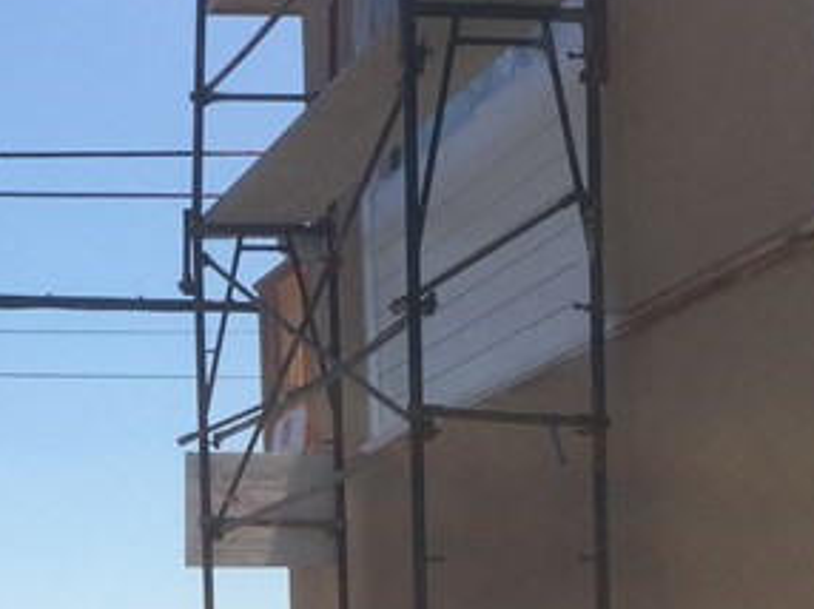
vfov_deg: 13.8
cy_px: 729
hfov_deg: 18.6
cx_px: 83
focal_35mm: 104
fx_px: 2444
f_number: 2.2
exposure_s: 1/3300
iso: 32
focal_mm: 4.15
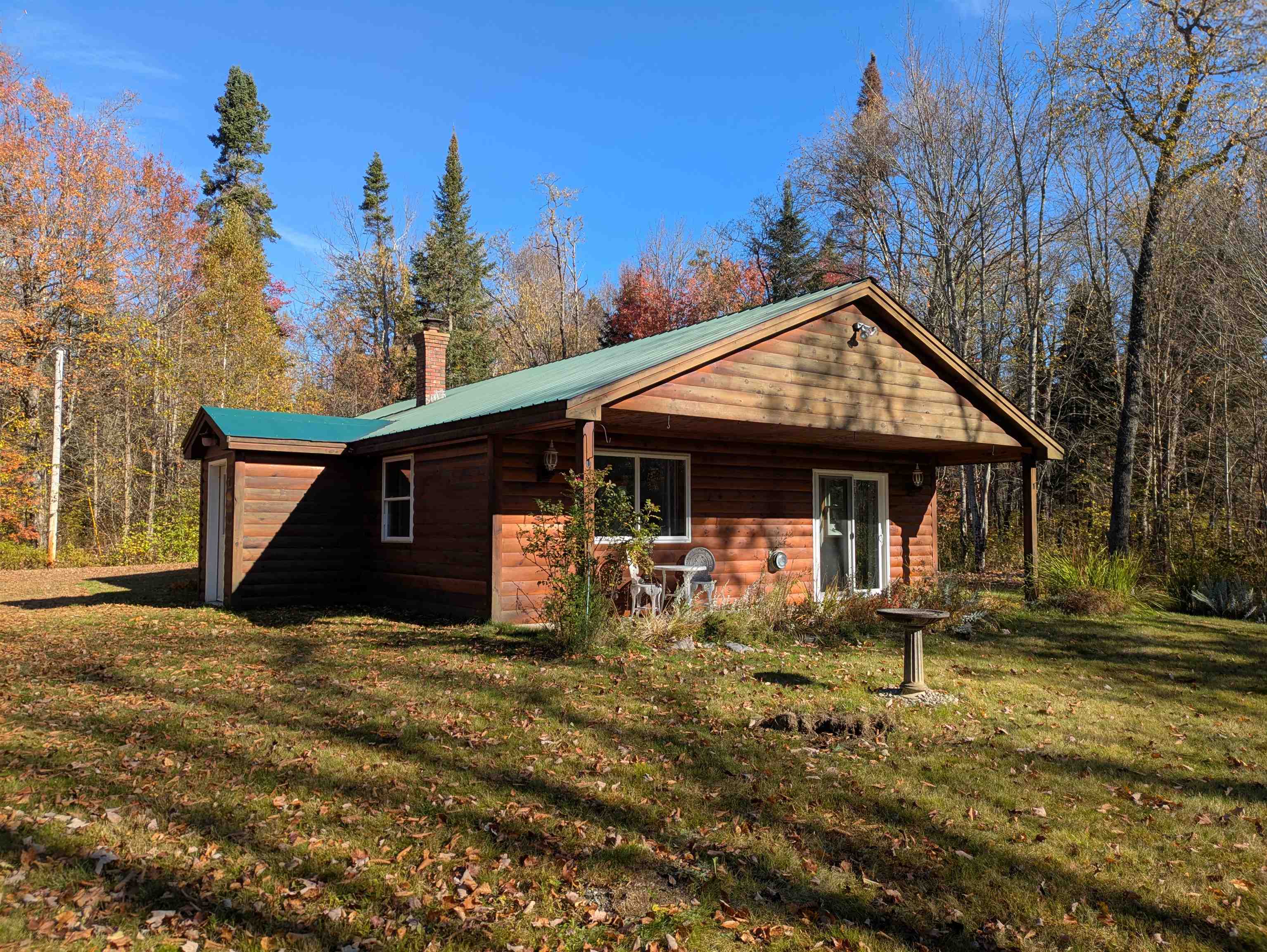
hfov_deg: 69.4
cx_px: 634
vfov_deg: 54.9
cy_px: 476
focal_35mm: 25
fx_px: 915
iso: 44
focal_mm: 5.43
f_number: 1.89
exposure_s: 1/1015
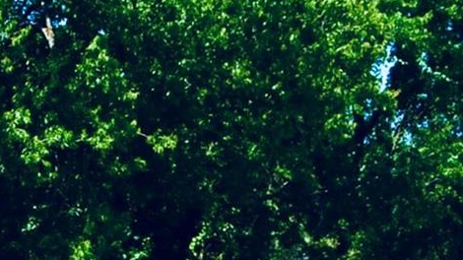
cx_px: -279
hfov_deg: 15.7
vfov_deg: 9.2
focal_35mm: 123
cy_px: 540
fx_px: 1510
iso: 160
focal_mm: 18
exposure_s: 1/125
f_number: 11
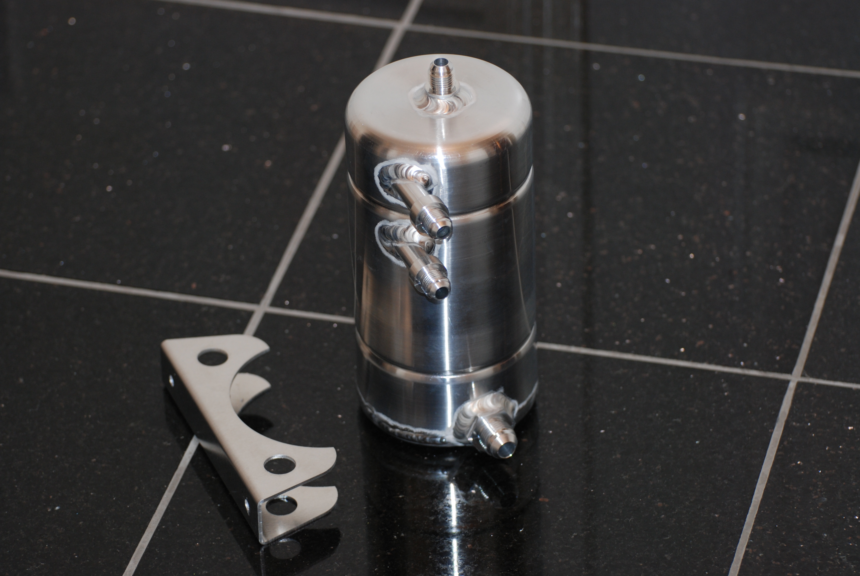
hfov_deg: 13.7
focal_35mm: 150
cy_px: 288
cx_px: 430
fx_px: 3588
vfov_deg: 9.2
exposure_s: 1/60
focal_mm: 100
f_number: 4.8
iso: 250
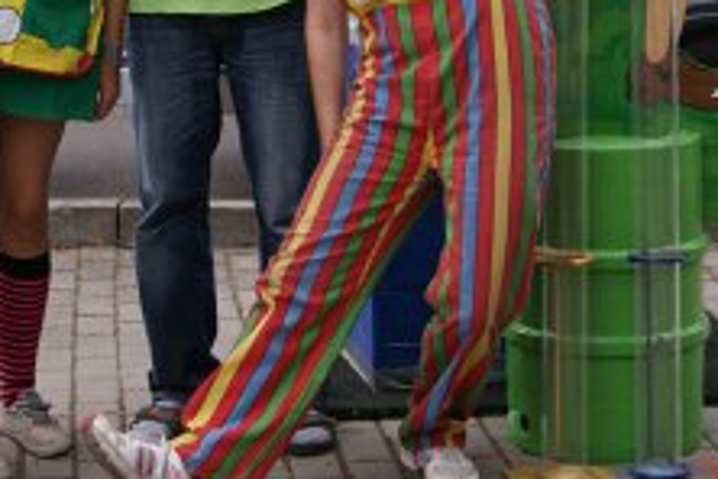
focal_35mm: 104
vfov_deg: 12.9
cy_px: -58
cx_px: 142
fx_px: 2074
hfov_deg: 19.4
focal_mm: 24
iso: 100
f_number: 7.1
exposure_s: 1/80
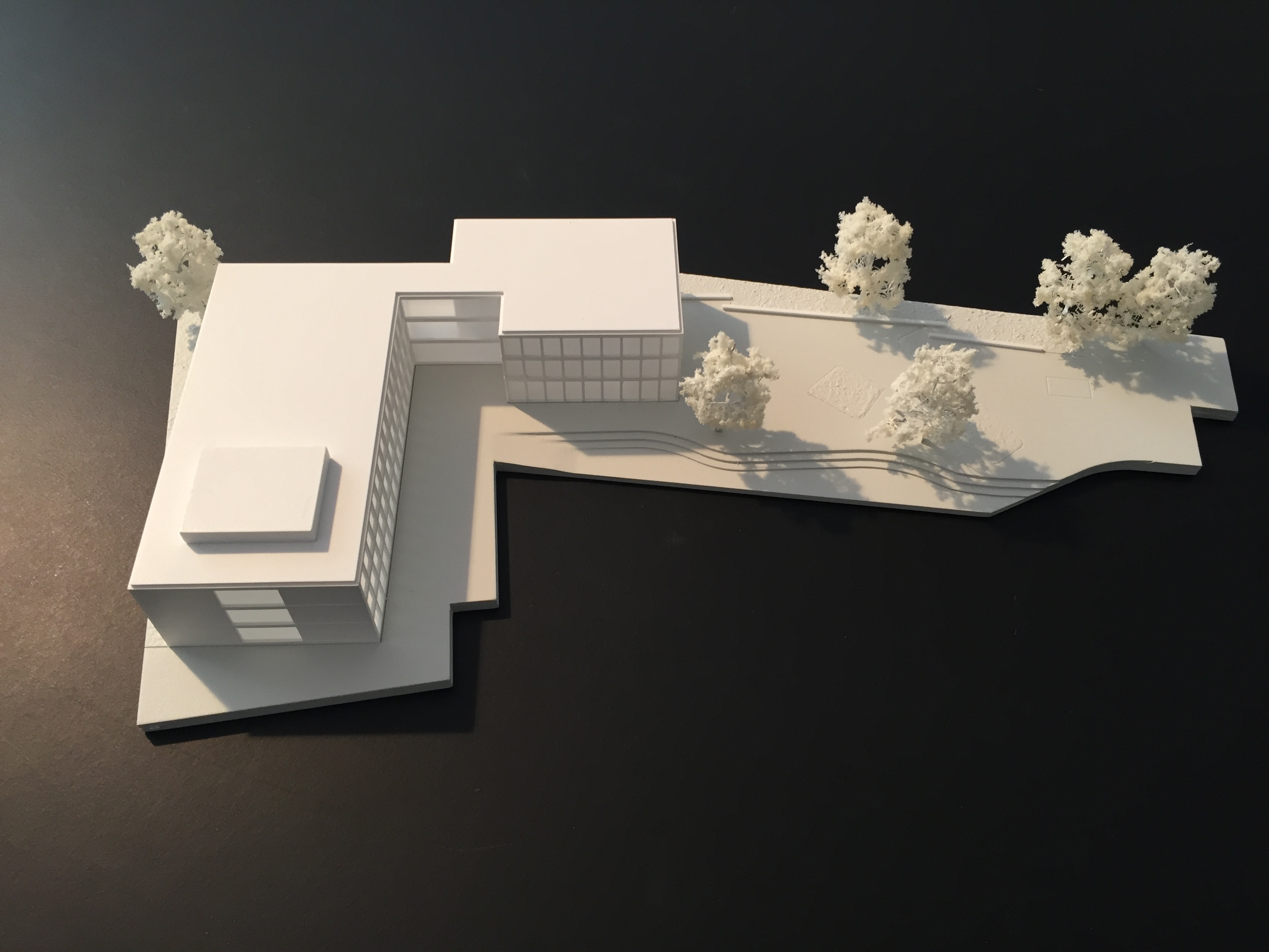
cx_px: 634
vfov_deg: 48.2
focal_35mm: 29
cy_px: 476
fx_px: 1063
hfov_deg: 61.7
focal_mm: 4.15
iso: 80
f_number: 2.2
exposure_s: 1/33
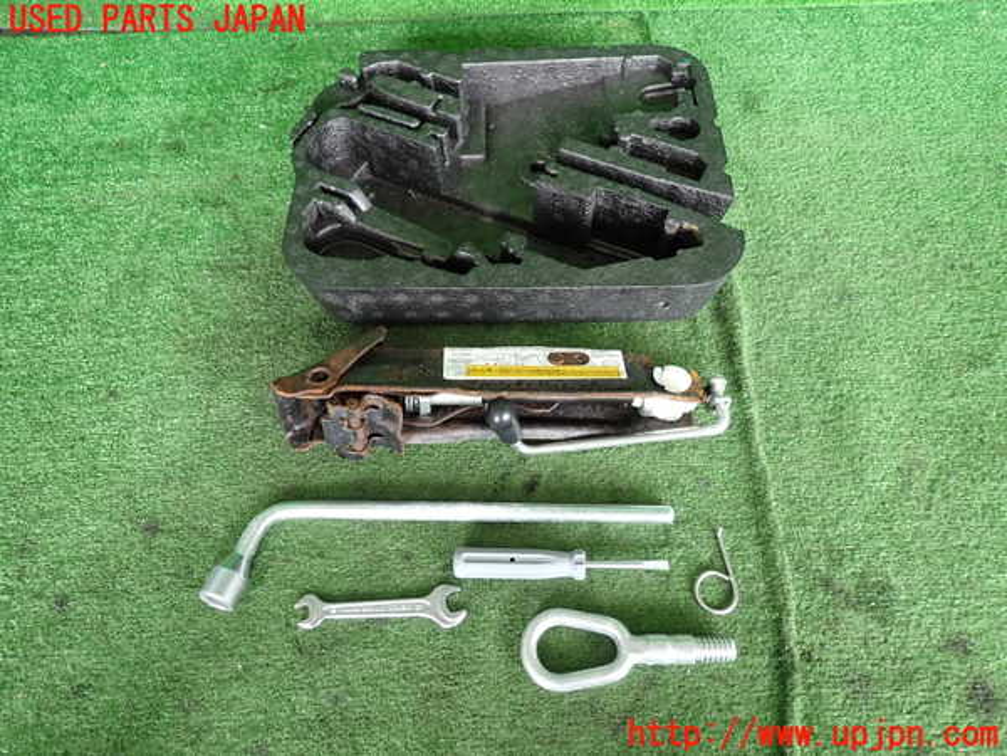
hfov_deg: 69.4
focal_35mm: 25
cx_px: 504
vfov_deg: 54.9
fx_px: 727
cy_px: 378
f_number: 2
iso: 200
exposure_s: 1/60
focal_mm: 4.5
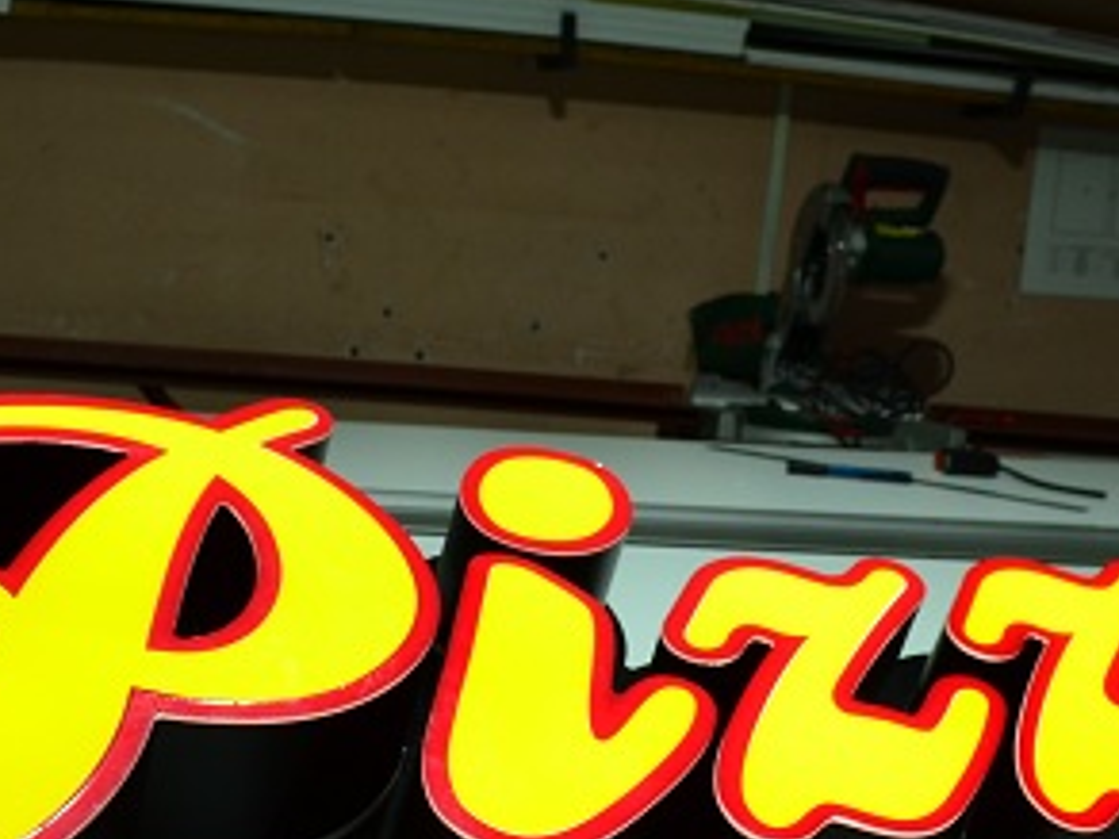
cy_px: 538
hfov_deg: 29.8
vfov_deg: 22.5
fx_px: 2101
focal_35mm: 65
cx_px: 552
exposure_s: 1/30
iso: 320
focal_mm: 22
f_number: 8
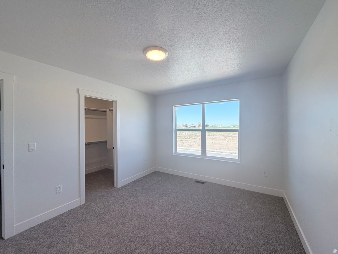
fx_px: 137
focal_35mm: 14
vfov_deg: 85.7
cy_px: 127
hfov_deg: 102.1
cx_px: 169
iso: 50
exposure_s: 1/148
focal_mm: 2.22
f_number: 2.2
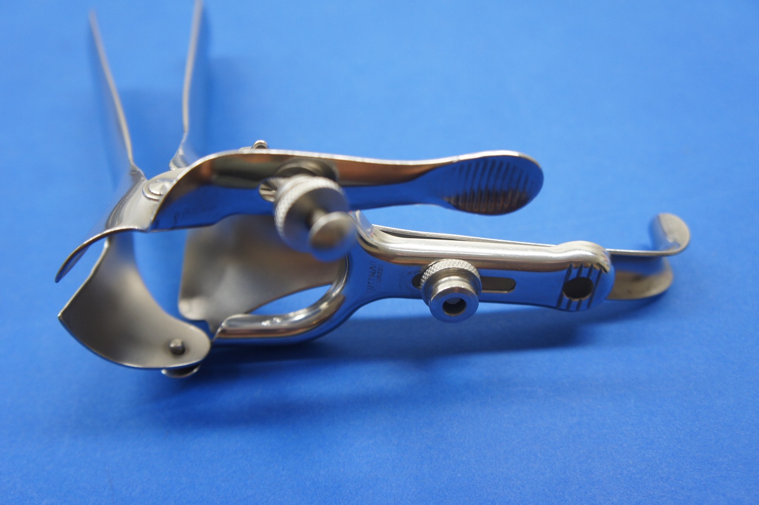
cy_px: 252
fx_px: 758
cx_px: 380
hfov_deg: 53.2
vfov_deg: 36.8
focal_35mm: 36
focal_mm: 24
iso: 200
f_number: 4
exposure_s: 1/40
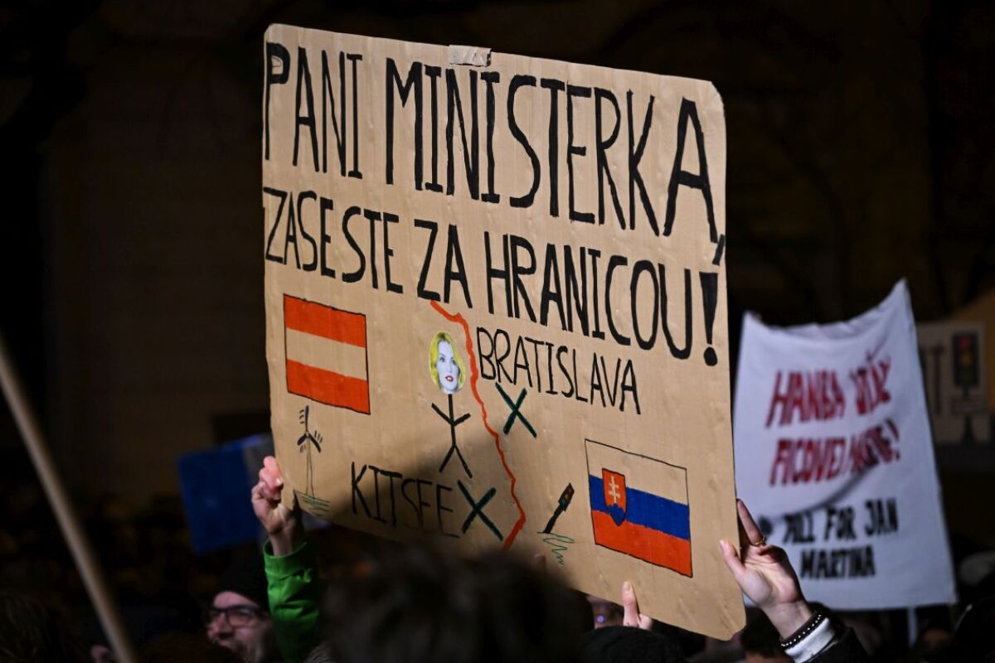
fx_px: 3316
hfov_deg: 17.1
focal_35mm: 120
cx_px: 498
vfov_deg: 11.4
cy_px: 332
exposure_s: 1/250
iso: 2200
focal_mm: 120
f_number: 4
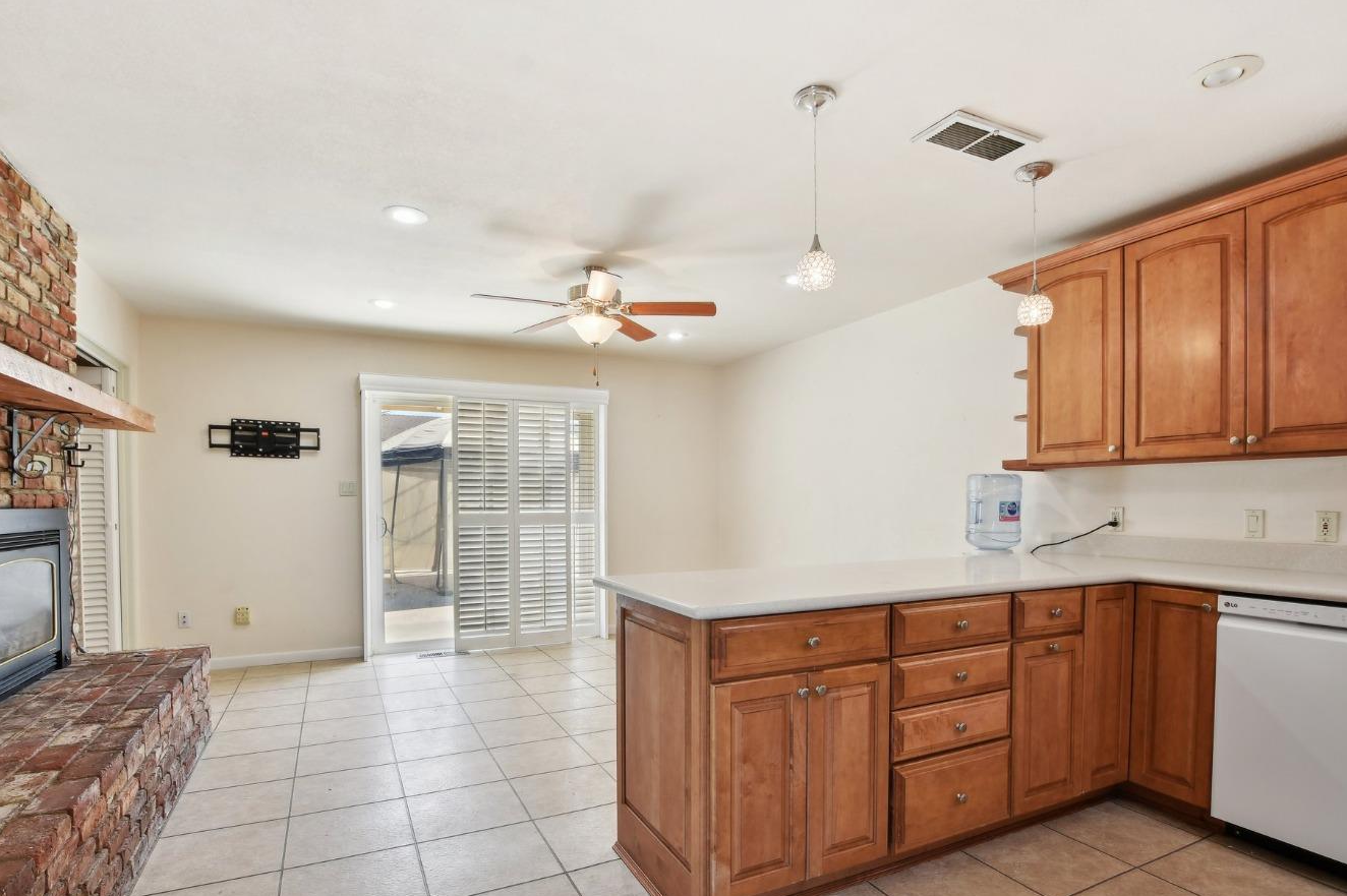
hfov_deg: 93.3
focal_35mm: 17
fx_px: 636
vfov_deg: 70.2
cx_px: 681
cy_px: 490
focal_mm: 10
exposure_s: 1/13
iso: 100
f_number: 8
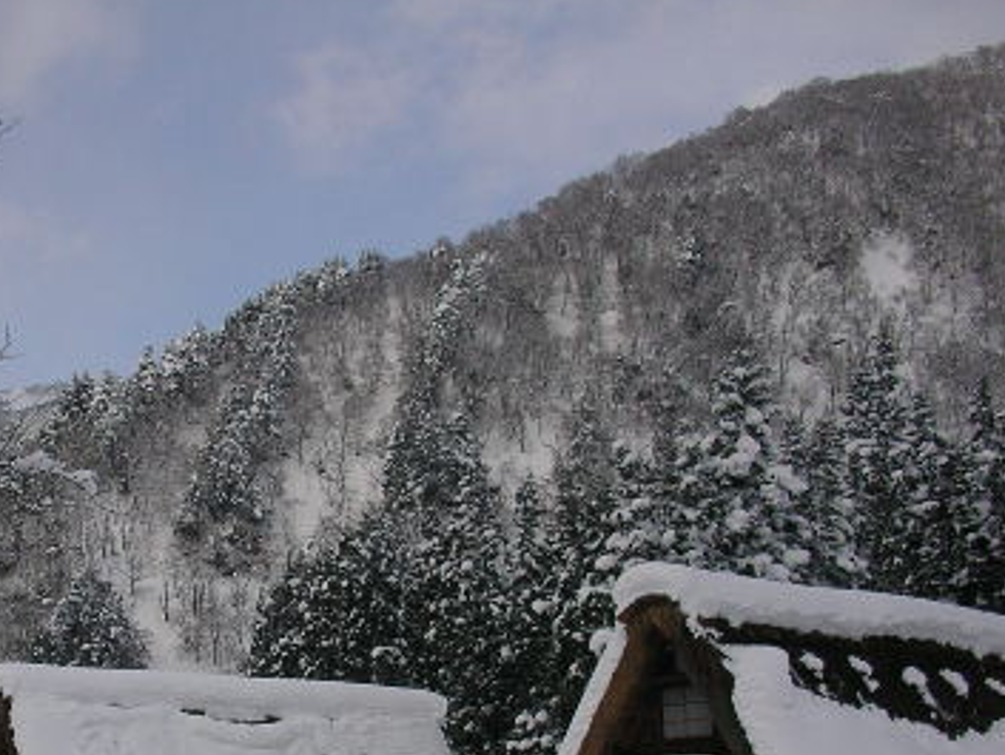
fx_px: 1946
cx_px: 162
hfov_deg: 28.2
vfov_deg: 21.5
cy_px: 672
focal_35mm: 67
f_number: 6.9
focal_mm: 5.7
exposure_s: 1/1250
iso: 50
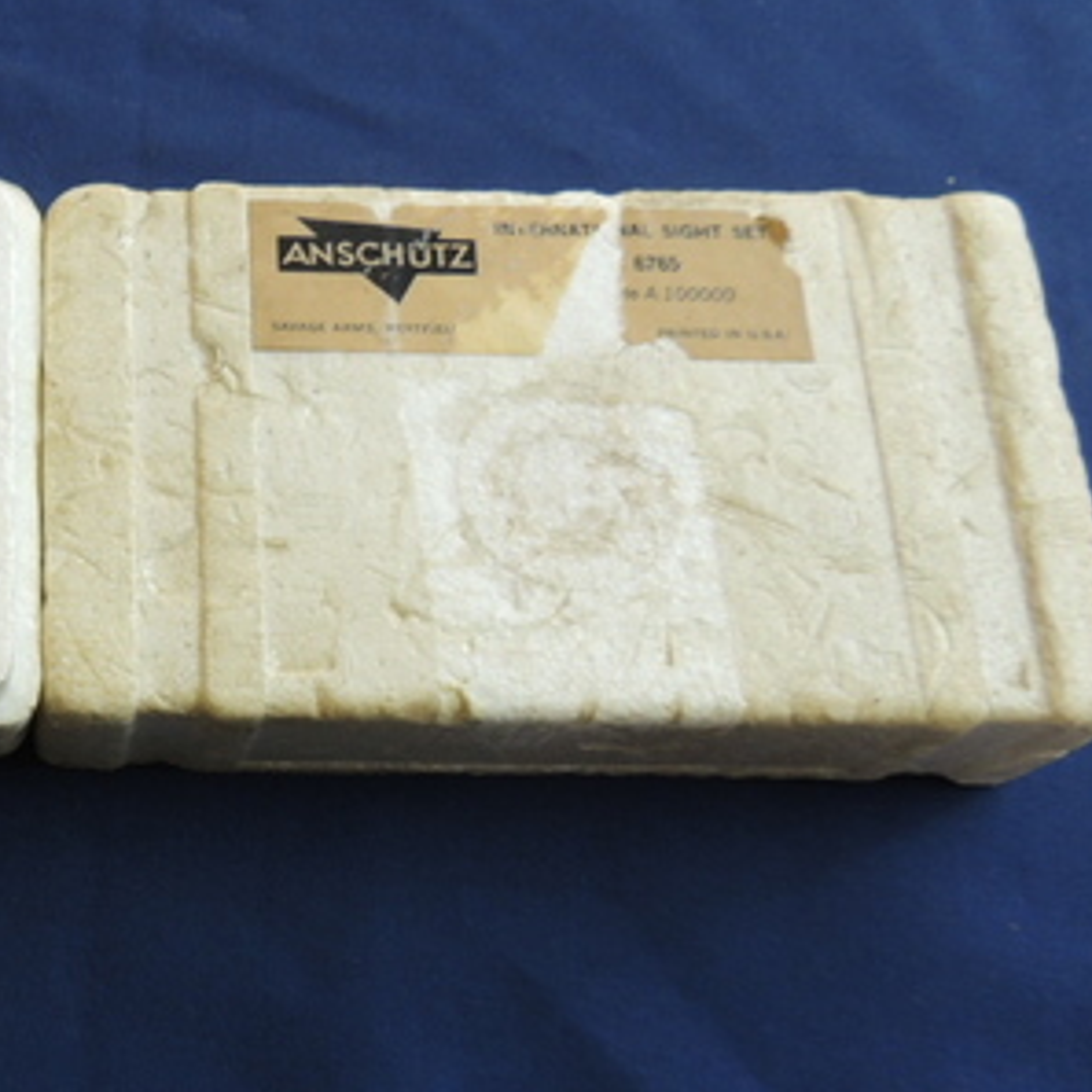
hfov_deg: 33.9
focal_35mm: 45
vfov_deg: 37.5
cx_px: -24
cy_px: 590
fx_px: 1606
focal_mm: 4.3
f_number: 3
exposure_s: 1/30
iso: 250
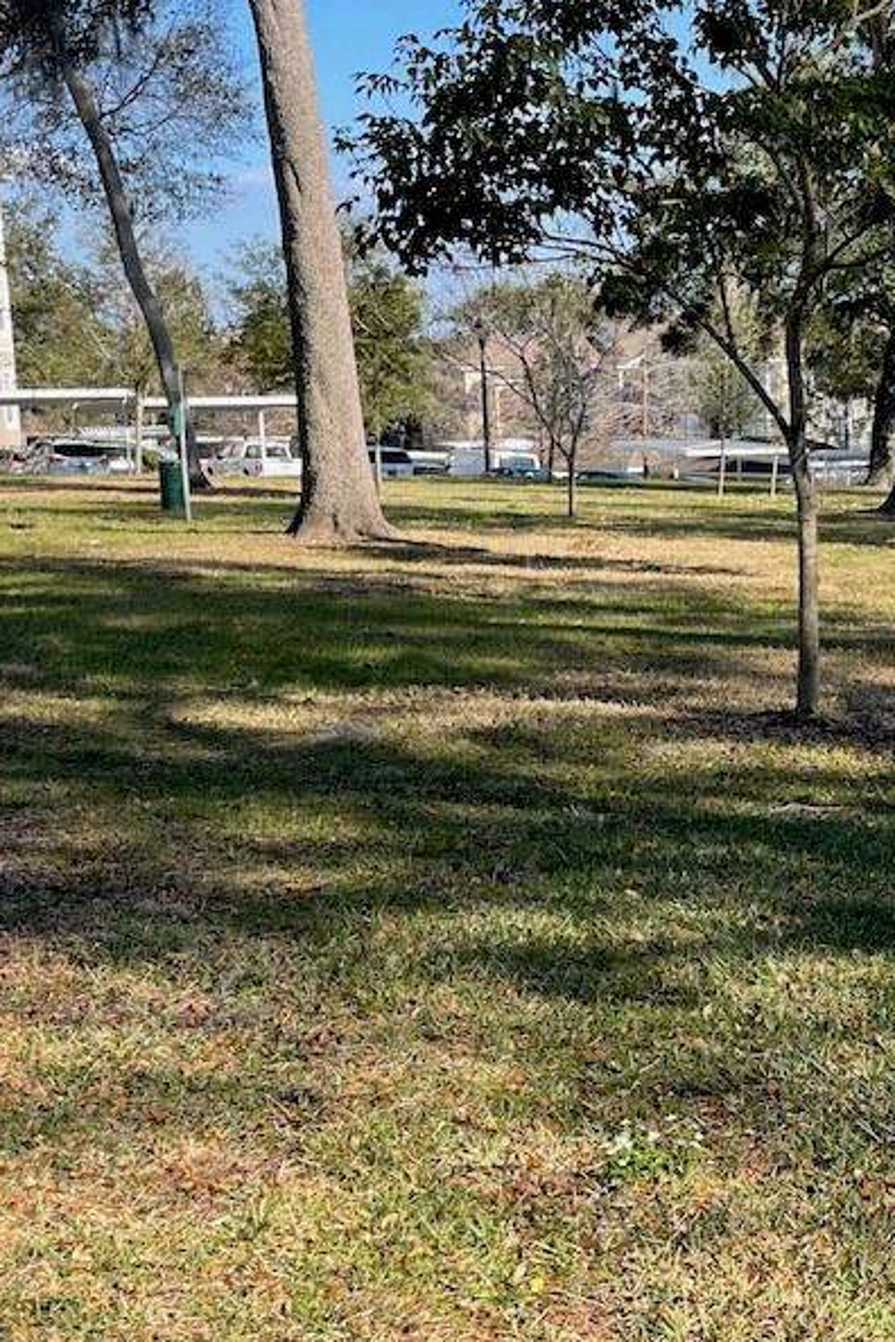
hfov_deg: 23.3
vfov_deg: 35.5
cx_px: 877
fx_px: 2088
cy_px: 807
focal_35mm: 56
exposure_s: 1/1456
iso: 32
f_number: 1.6
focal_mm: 5.1
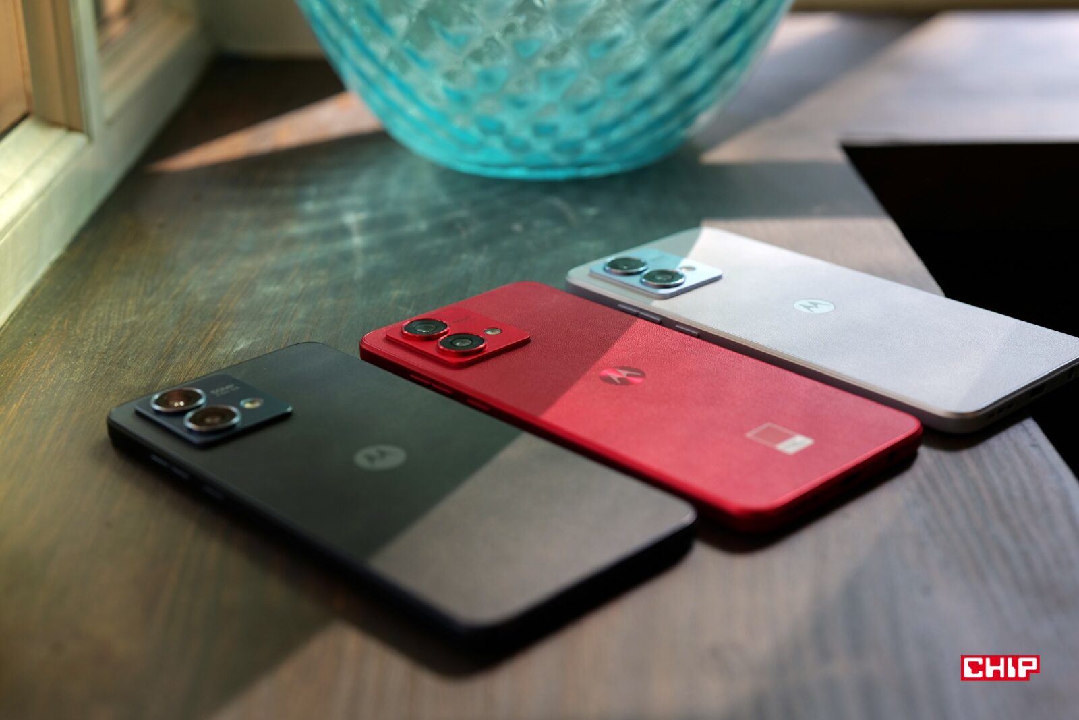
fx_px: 1499
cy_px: 360
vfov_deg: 27.0
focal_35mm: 50
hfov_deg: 39.6
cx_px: 540
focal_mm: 50
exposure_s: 1/80
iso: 640
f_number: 4.5
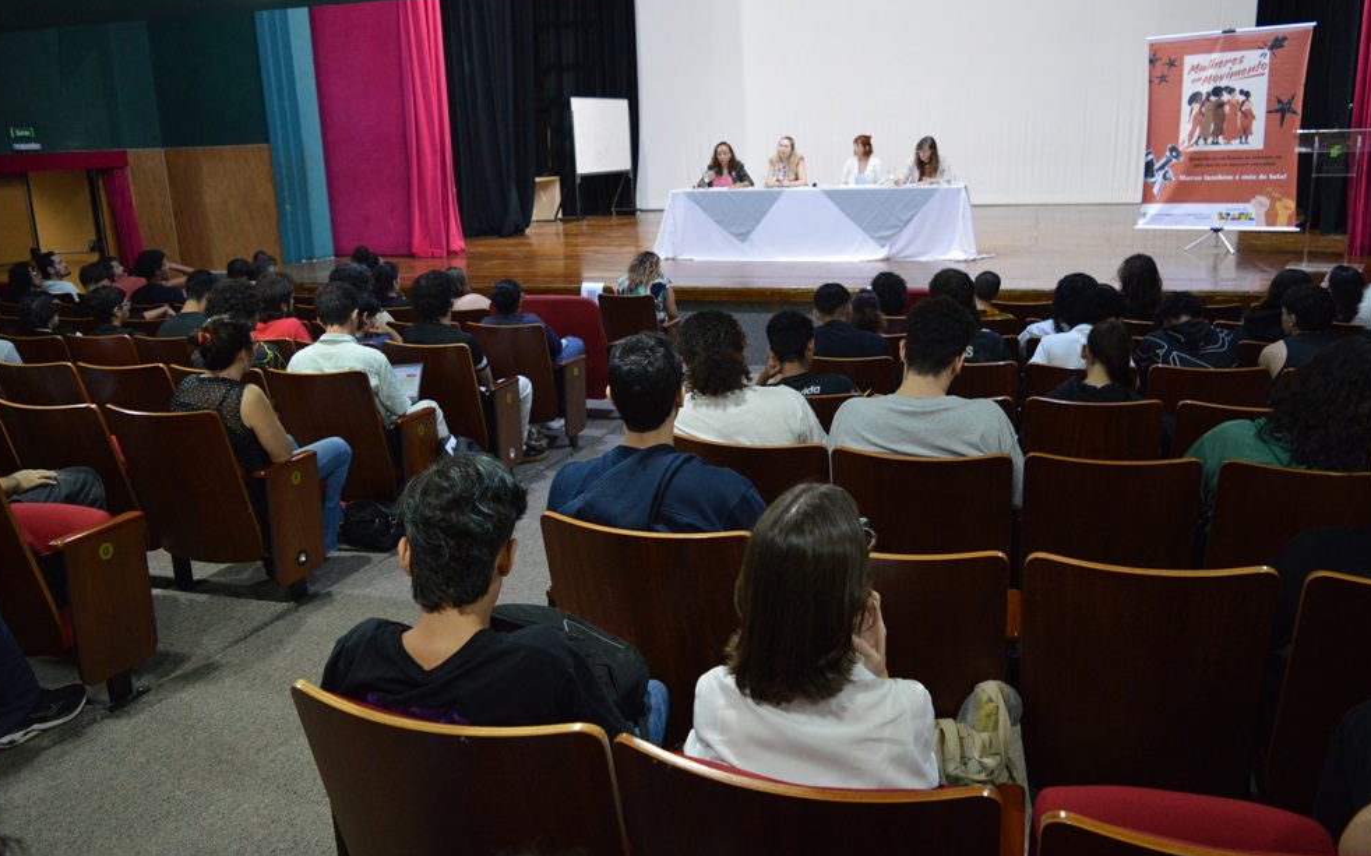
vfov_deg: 44.5
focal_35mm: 28
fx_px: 1046
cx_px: 680
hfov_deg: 66.5
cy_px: 406
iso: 1600
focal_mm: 18
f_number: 3.5
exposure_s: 1/40
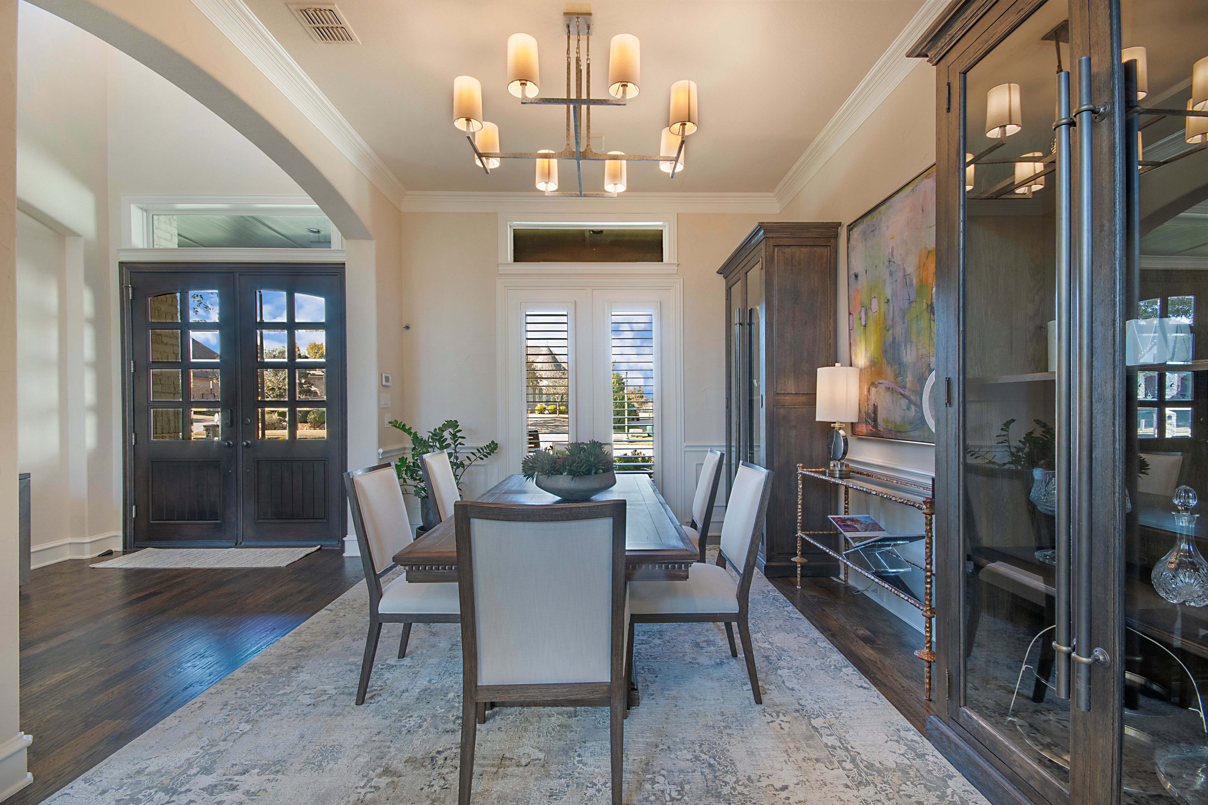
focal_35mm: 15
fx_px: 503
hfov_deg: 100.4
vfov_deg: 77.3
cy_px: 402
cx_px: 604
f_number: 11
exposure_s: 1/10
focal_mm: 10
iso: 100
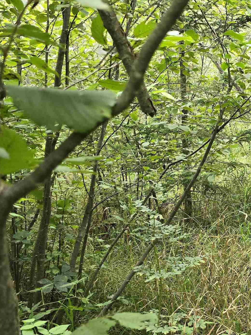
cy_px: 184
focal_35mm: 51
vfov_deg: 37.5
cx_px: 313
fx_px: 493
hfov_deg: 25.2
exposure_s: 1/120
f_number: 1.7
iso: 250
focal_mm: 6.3
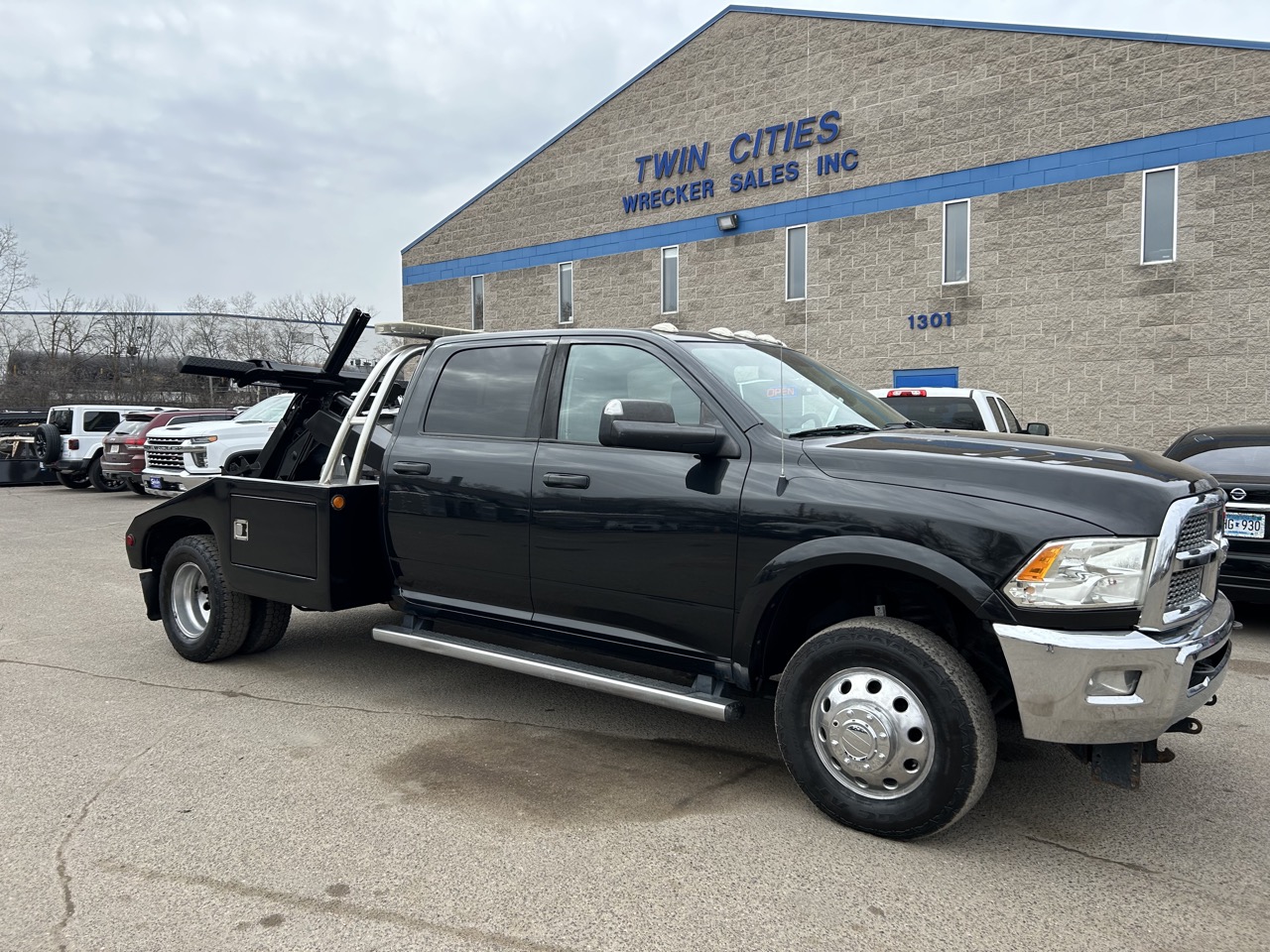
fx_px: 954
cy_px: 476
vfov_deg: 53.1
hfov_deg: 67.3
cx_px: 635
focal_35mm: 26
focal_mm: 5.7
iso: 50
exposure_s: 1/1669
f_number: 1.5
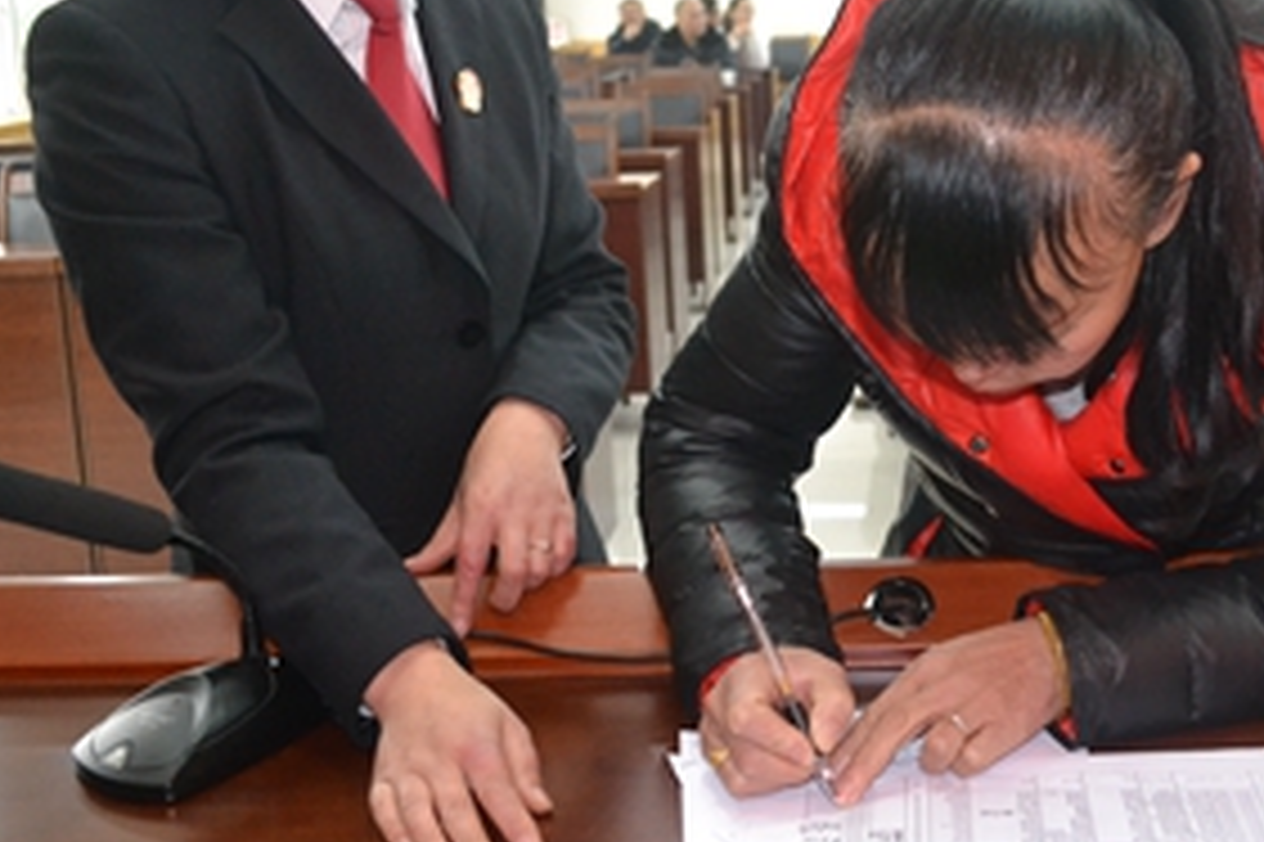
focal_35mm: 48
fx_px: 1684
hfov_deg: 40.4
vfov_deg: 27.9
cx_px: 891
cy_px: 308
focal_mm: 18
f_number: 3.5
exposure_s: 1/60
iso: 2500
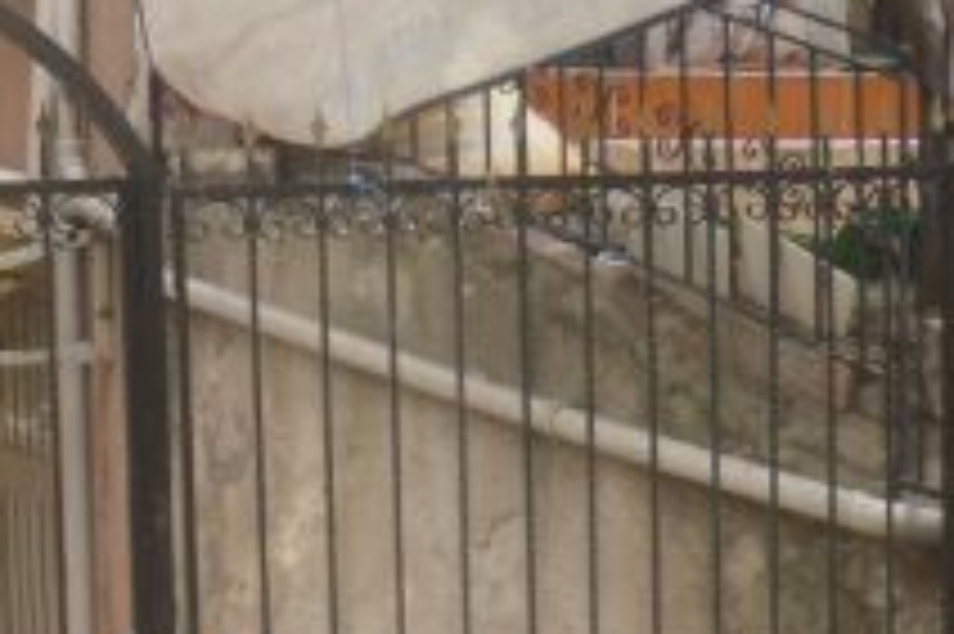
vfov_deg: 12.7
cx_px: 58
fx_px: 2833
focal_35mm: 107
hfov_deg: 18.7
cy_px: 553
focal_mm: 6
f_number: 2.8
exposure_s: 1/122
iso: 80
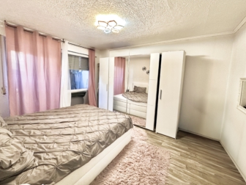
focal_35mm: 15
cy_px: 87
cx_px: 119
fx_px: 107
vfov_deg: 81.7
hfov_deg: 98.1
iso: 320
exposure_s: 1/70
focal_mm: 2.22
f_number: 2.2
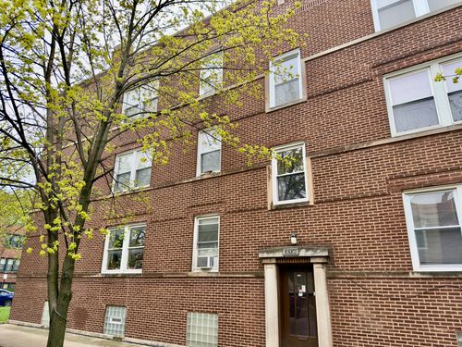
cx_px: 231
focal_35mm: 24
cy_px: 174
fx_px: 320
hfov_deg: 71.6
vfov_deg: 56.8
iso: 100
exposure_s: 1/1159
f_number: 1.78
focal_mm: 6.76
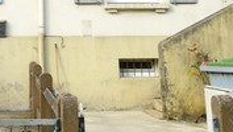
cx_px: 18
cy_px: -50
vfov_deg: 15.8
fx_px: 445
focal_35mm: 72
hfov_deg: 28.1
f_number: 13
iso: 200
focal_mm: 29
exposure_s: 1/200
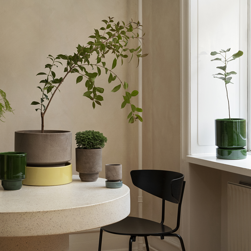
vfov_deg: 26.1
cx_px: 72
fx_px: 541
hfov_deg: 25.9
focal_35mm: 66
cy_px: 125
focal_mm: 51
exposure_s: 1/8
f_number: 8
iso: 800
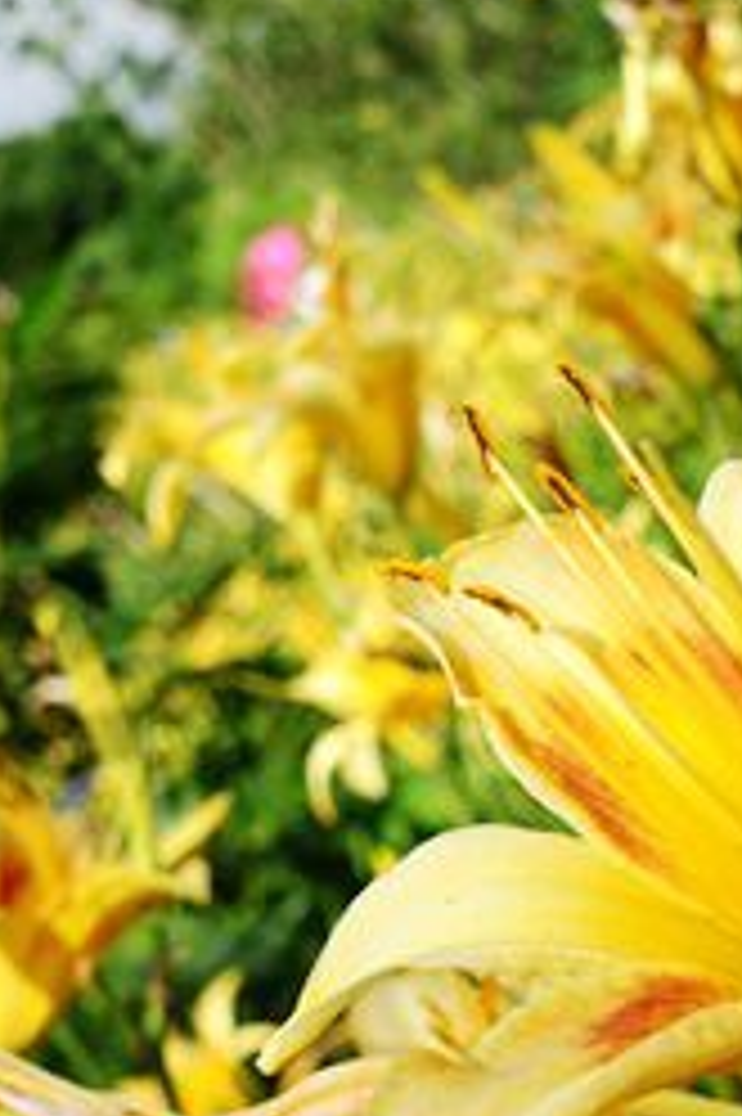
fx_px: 1950
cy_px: 639
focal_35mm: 63
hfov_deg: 21.4
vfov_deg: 31.9
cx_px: 519
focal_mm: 8.8
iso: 125
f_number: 4
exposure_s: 1/125
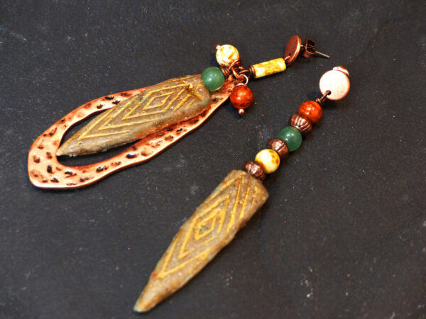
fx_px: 923
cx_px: 213
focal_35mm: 75
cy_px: 160
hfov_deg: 26.0
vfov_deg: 19.6
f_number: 2.8
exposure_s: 1/30
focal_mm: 13.5
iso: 400
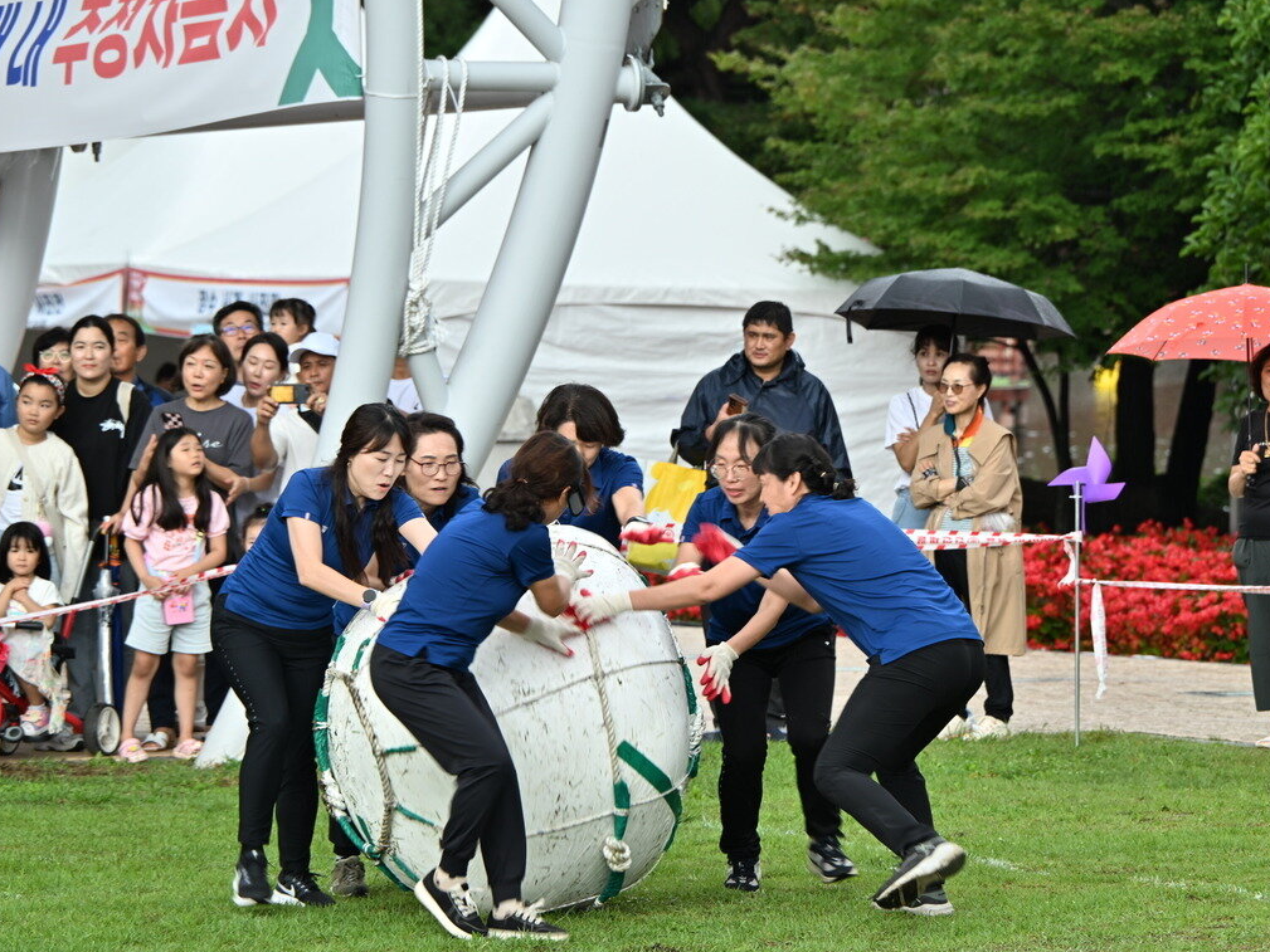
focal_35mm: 220
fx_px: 8072
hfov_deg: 9.0
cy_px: 510
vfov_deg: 6.8
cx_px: 667
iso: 160
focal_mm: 165
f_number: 7.6
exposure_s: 1/80
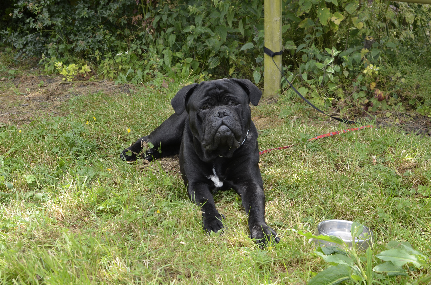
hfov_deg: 37.9
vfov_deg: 25.6
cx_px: 216
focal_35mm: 52
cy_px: 142
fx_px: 627
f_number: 6.3
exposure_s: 1/200
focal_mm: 35
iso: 200
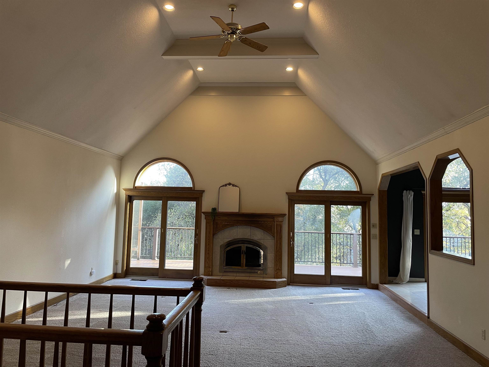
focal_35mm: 26
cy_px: 184
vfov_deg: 53.1
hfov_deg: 67.3
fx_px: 367
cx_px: 244
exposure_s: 1/60
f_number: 1.6
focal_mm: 4.2
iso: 80
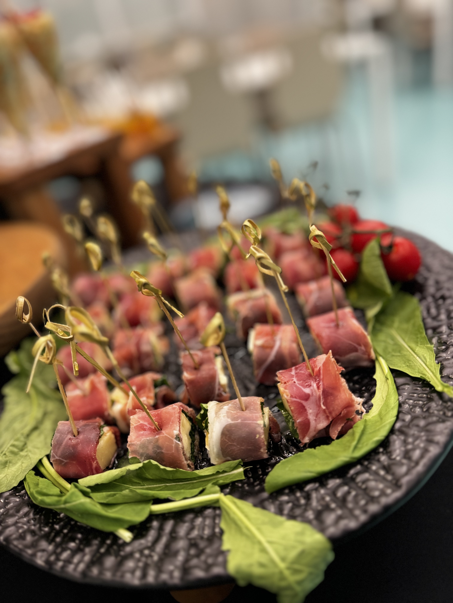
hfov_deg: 56.8
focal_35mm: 24
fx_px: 419
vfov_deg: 71.6
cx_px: 226
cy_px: 302
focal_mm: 6.76
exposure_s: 1/79
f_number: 1.78
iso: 200
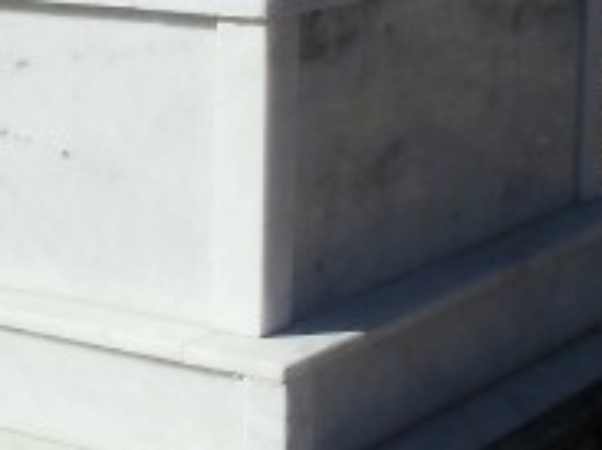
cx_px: 13
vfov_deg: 13.1
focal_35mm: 113
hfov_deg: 17.1
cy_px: 145
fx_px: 1964
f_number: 8.4
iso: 100
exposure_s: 1/500
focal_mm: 6.3
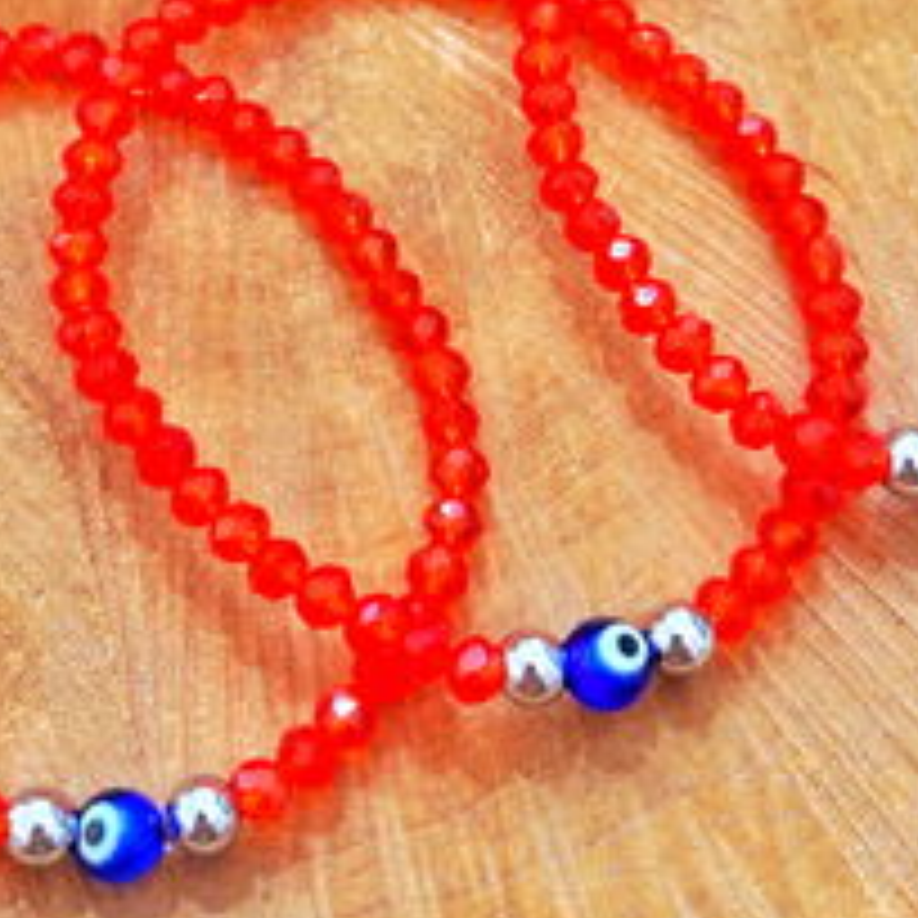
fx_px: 1800
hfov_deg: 28.6
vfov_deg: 28.1
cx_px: 441
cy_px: 209
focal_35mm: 60
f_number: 1.6
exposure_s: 1/50
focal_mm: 5.96
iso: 100
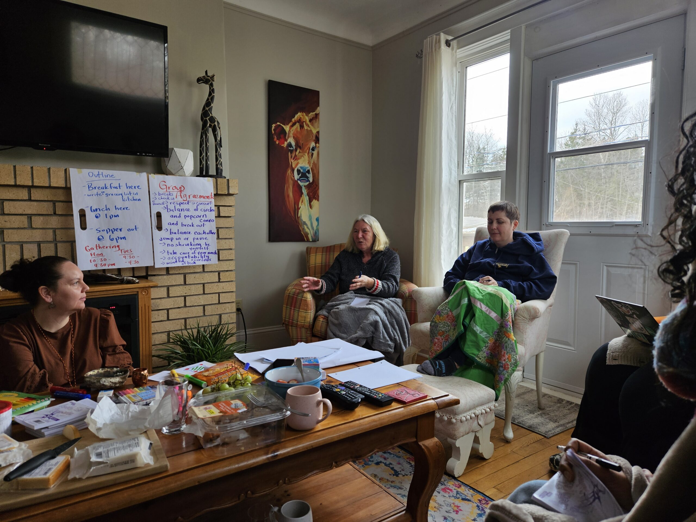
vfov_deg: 58.9
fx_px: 462
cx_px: 348
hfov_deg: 73.9
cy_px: 261
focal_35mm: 23
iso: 40
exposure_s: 1/120
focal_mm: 5.4
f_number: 1.8
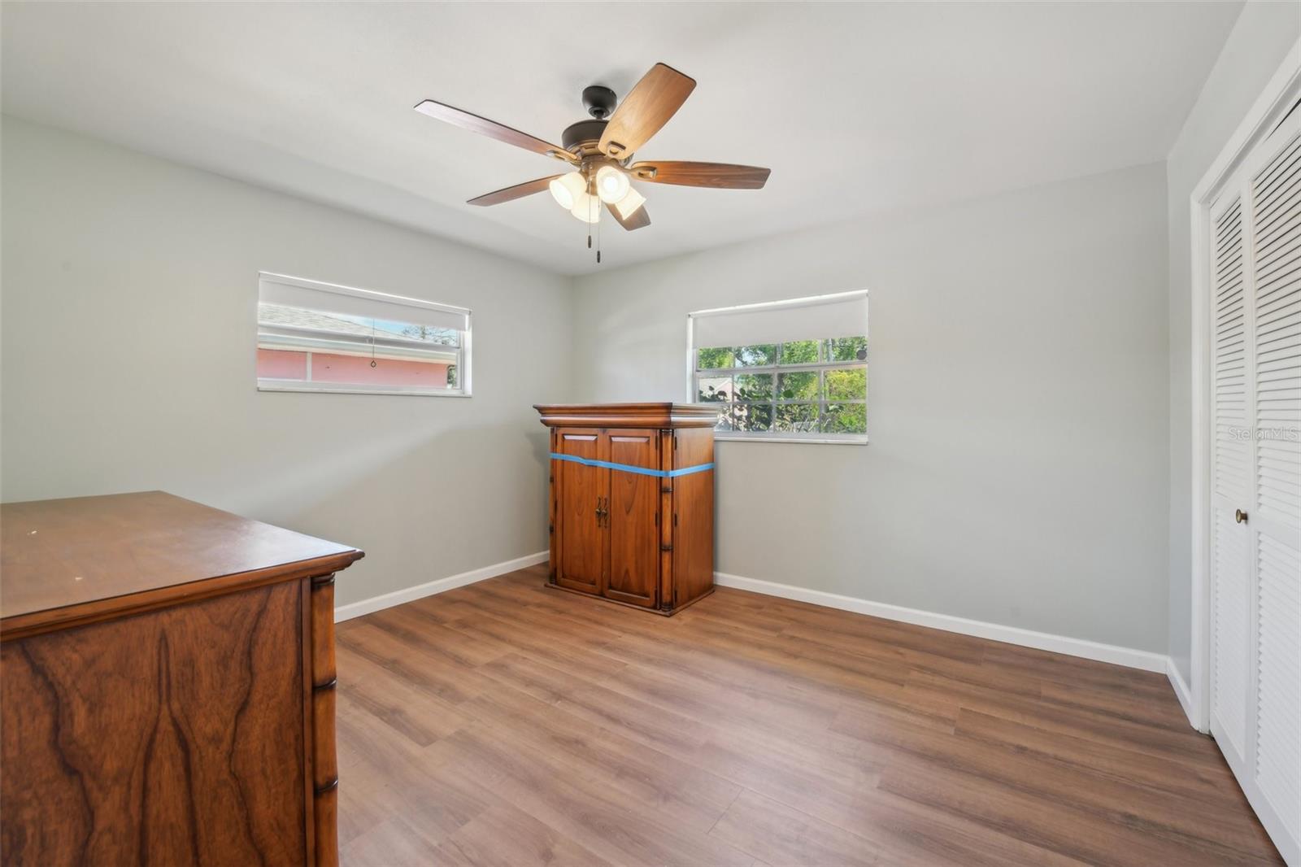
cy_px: 434
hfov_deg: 104.3
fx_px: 506
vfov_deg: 81.2
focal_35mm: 14
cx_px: 650
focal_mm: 14
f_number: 8
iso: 400
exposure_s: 1/25
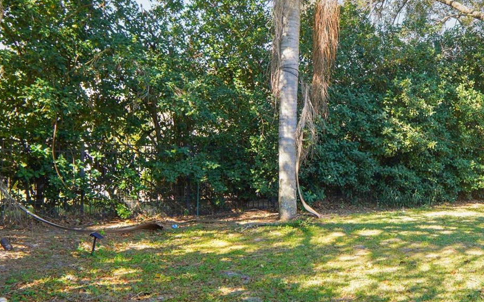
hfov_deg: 55.7
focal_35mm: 32
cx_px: 383
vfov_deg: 39.4
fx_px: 422
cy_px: 157
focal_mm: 12
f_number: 3.2
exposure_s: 1/100
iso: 100
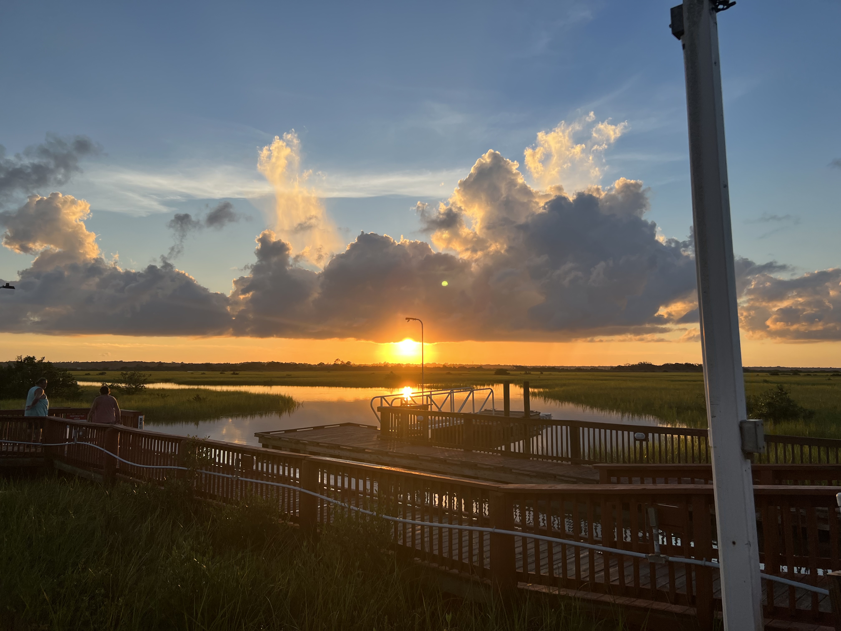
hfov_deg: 67.3
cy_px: 316
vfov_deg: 53.1
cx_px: 420
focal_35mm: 26
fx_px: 632
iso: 50
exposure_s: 1/2083
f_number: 1.5
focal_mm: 5.7
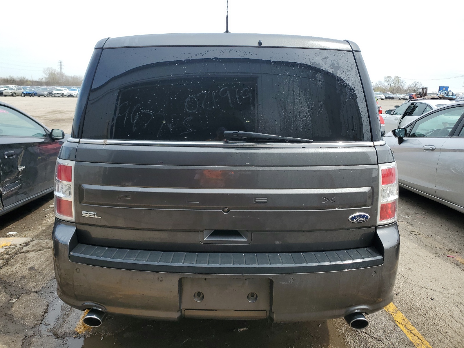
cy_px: 174
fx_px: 349
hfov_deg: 67.3
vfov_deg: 53.1
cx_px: 232
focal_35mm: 26
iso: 50
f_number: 1.5
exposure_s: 1/1667
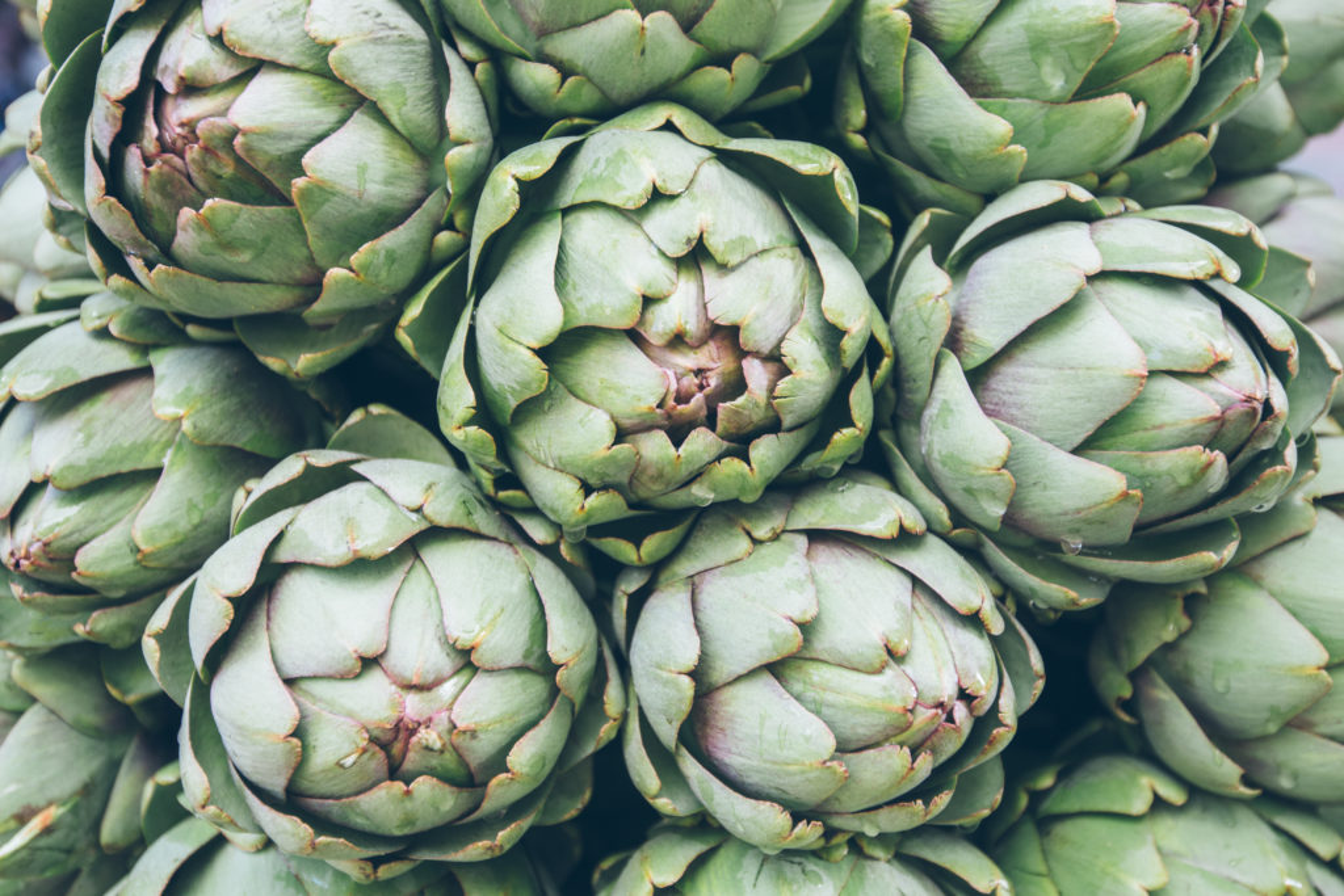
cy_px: 448
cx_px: 672
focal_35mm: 35
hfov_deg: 54.4
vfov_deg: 37.9
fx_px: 1307
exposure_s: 1/40
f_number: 6.3
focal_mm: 35
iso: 200
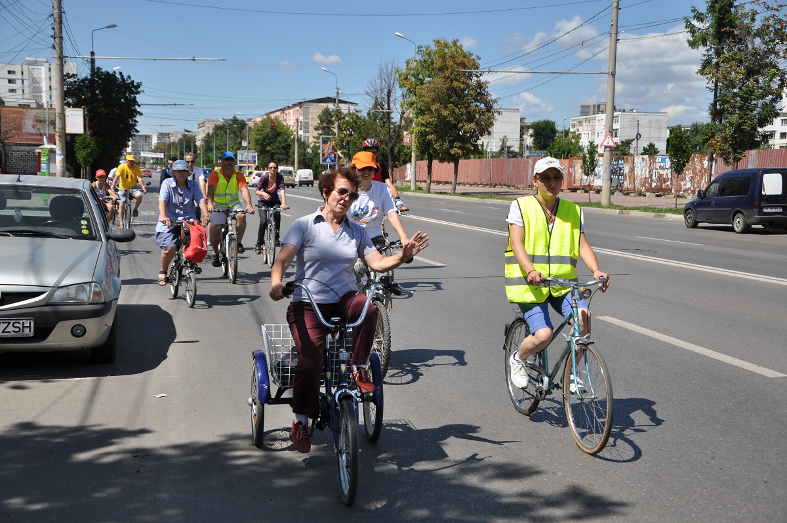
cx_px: 394
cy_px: 262
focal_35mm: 48
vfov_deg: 28.0
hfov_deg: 41.2
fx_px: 1048
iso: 200
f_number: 5
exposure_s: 1/1600
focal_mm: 32
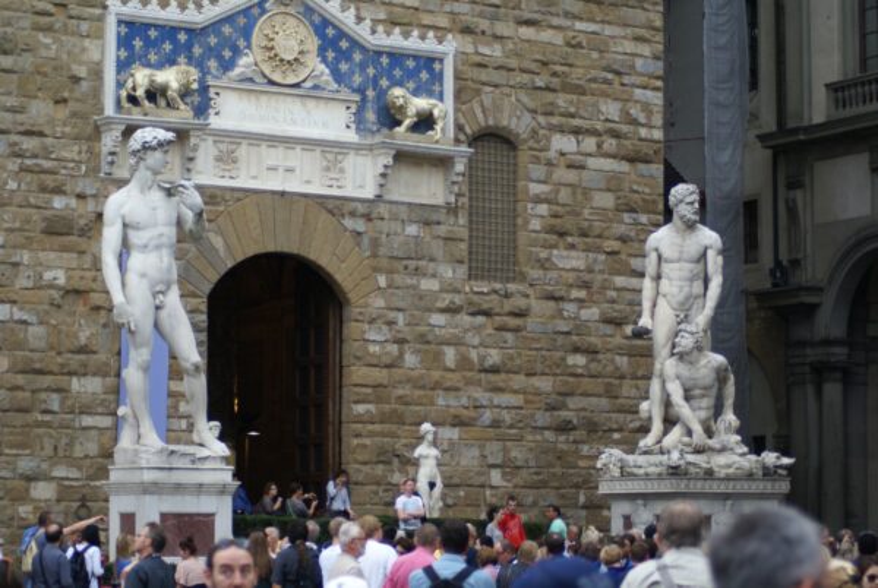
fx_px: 2565
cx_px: 439
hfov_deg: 19.4
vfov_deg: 13.1
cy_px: 294
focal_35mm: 105
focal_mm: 70
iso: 200
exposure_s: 1/125
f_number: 4
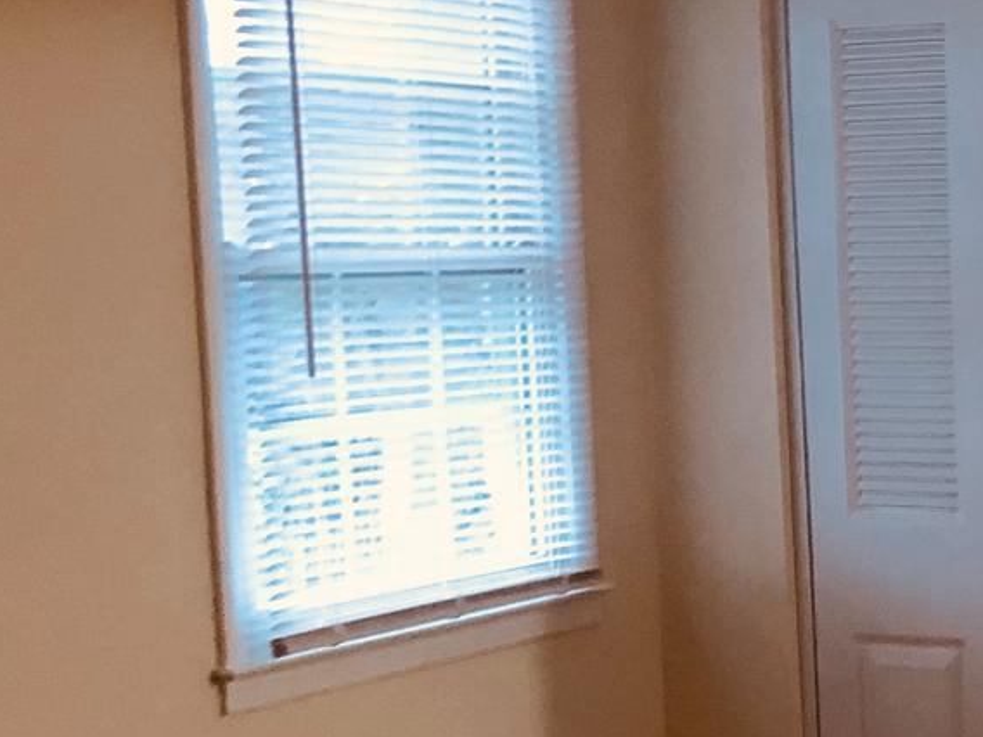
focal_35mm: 101
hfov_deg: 18.6
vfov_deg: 14.5
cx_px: 1125
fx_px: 2868
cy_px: 685
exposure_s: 1/6
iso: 100
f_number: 1.8
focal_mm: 4
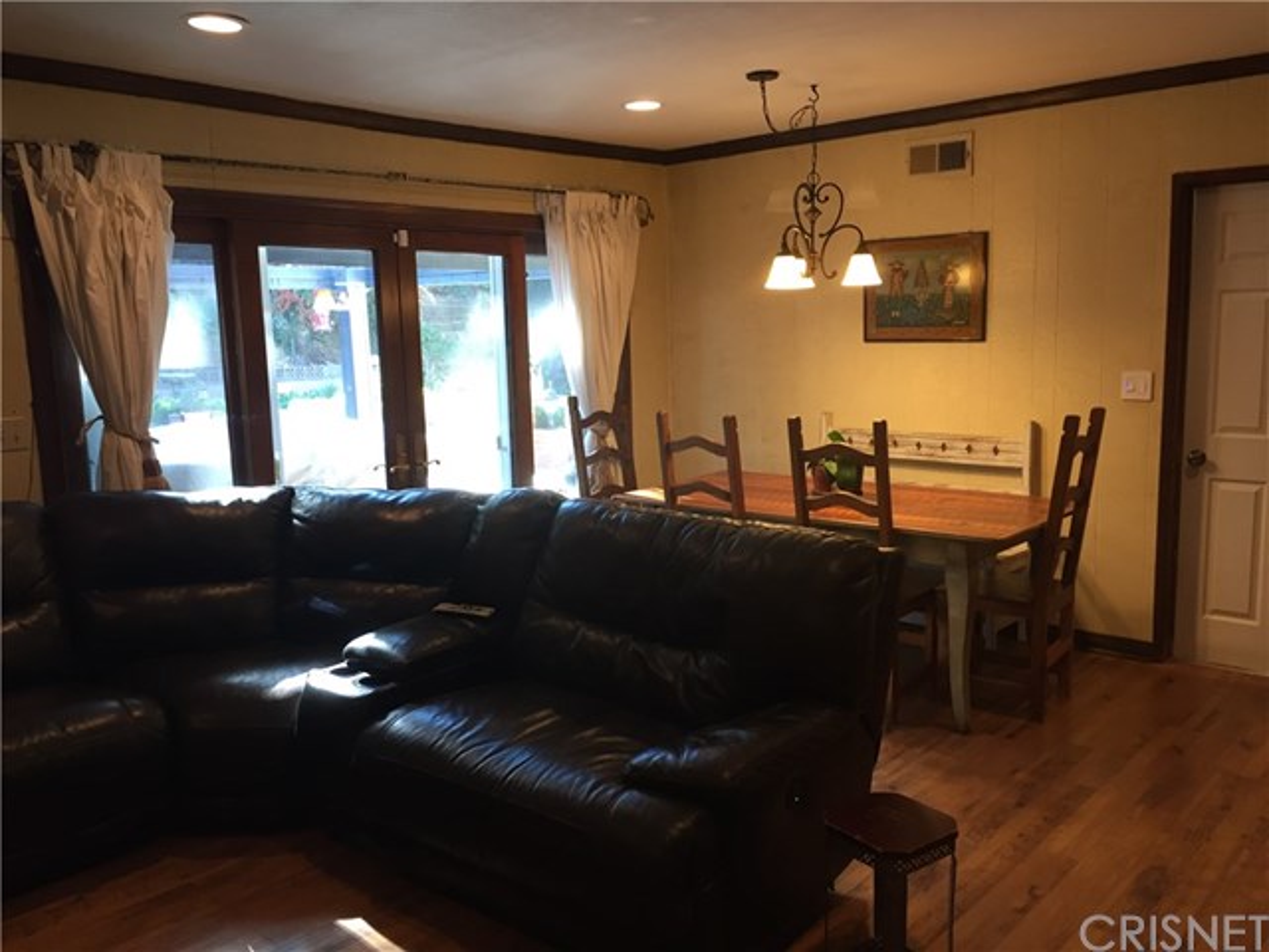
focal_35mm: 29
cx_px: 634
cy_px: 476
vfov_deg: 48.2
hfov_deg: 61.7
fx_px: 1063
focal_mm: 4.15
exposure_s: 1/30
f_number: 2.2
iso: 80
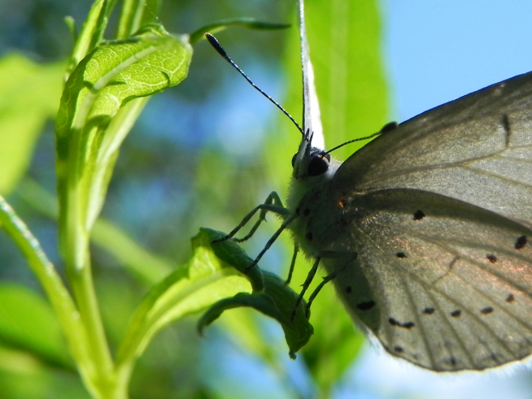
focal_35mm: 133
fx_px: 2045
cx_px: 299
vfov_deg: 11.1
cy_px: 123
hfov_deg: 14.8
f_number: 7.1
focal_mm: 15.1
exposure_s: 1/370
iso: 160
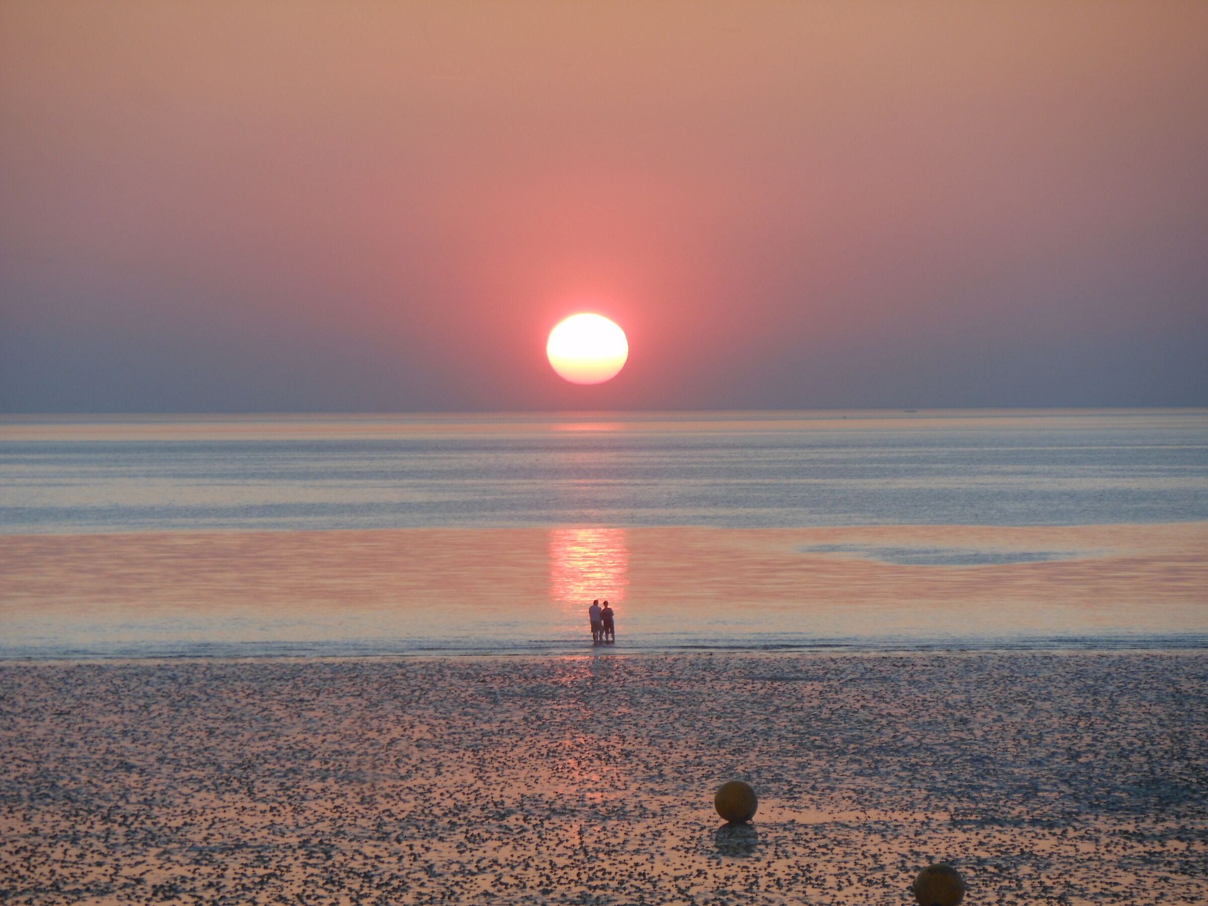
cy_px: 453
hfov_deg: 7.9
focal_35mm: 250
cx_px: 604
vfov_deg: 5.9
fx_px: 8724
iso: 80
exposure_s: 1/80
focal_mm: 45
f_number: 5.8
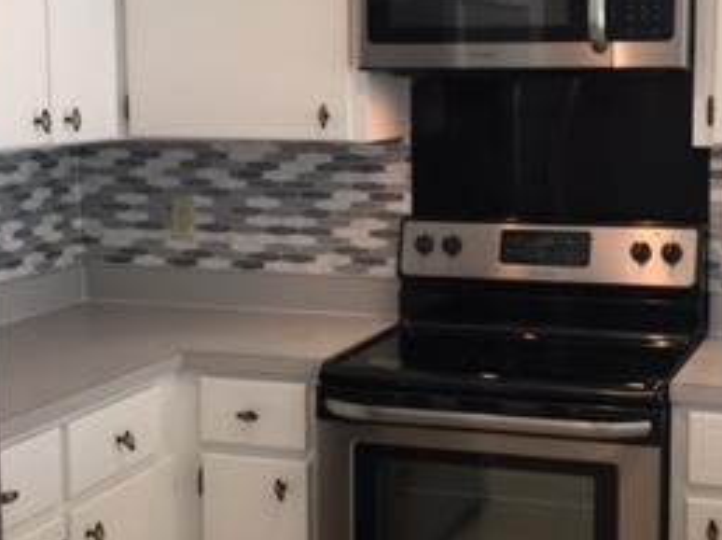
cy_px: 252
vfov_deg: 20.4
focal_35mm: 72
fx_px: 1500
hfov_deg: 27.1
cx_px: 372
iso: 32
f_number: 2.2
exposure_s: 1/15
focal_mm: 4.15
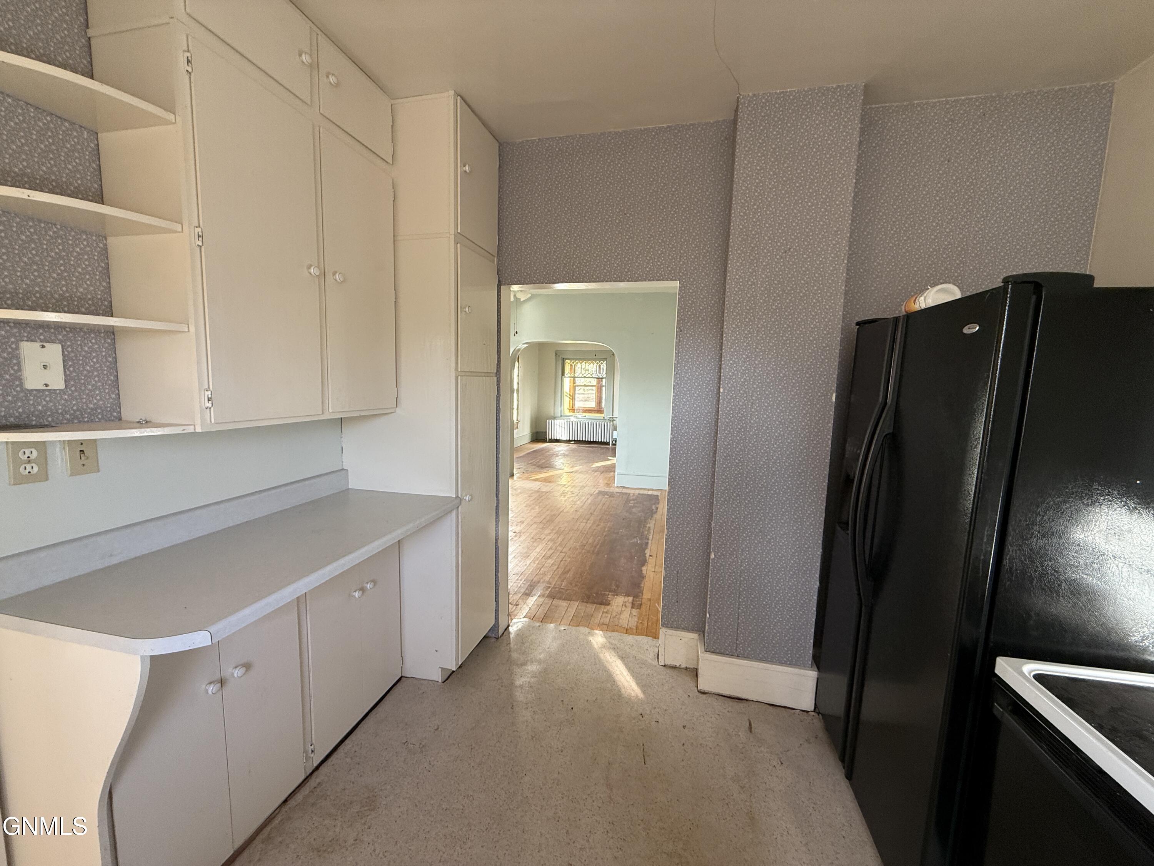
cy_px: 433
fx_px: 467
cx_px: 577
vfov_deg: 85.7
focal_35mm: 14
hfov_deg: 102.1
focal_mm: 2.22
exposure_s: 1/99
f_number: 2.2
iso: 160
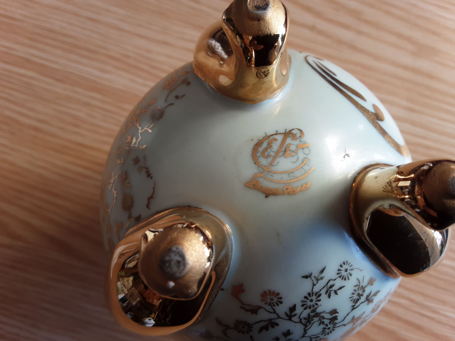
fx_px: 368
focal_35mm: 28
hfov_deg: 63.4
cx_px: 228
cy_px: 170
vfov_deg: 49.7
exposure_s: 1/50
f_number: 1.9
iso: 50
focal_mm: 2.9
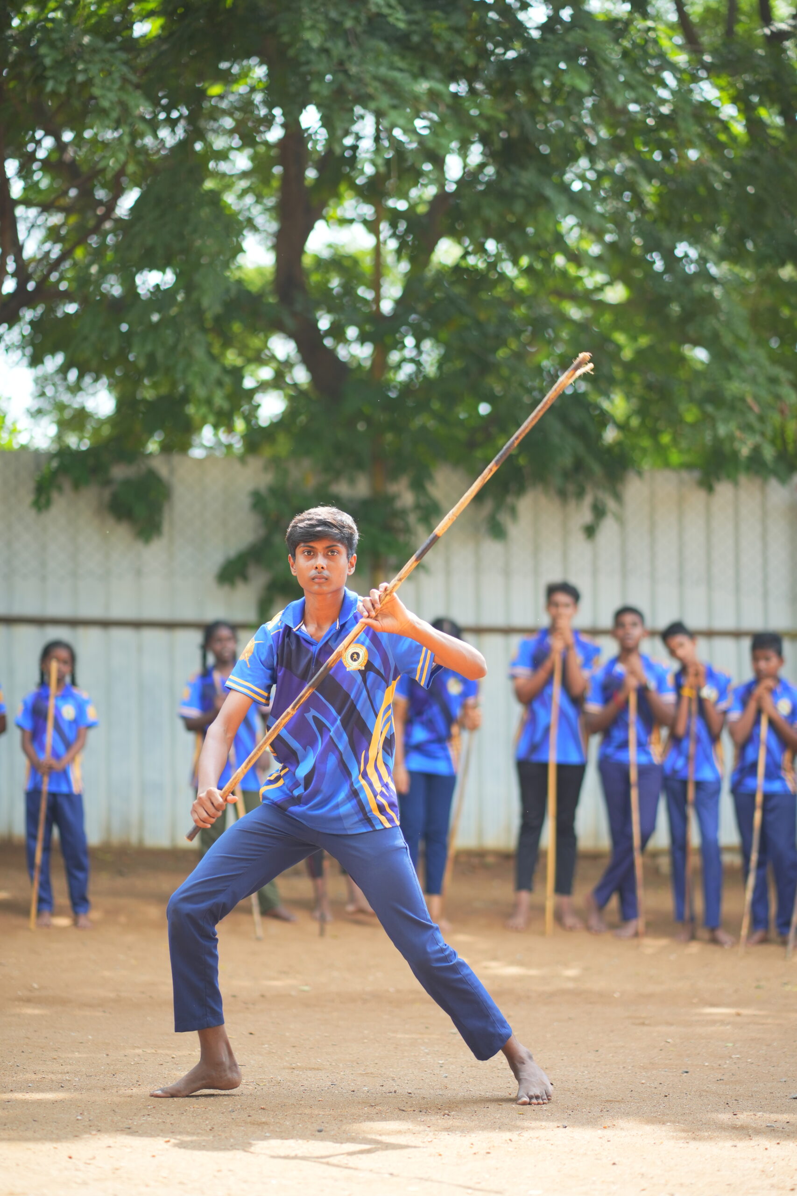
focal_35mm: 85
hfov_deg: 16.1
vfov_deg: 23.9
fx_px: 2822
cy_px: 598
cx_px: 398
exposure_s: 1/1000
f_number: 2
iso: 200
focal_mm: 85
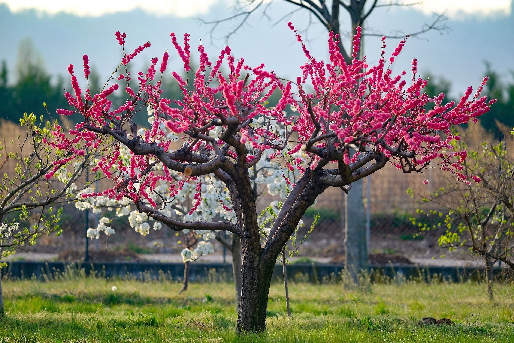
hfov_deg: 6.9
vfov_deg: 4.6
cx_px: 257
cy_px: 172
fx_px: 4283
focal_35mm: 300
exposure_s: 1/1600
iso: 200
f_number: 2
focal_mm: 200
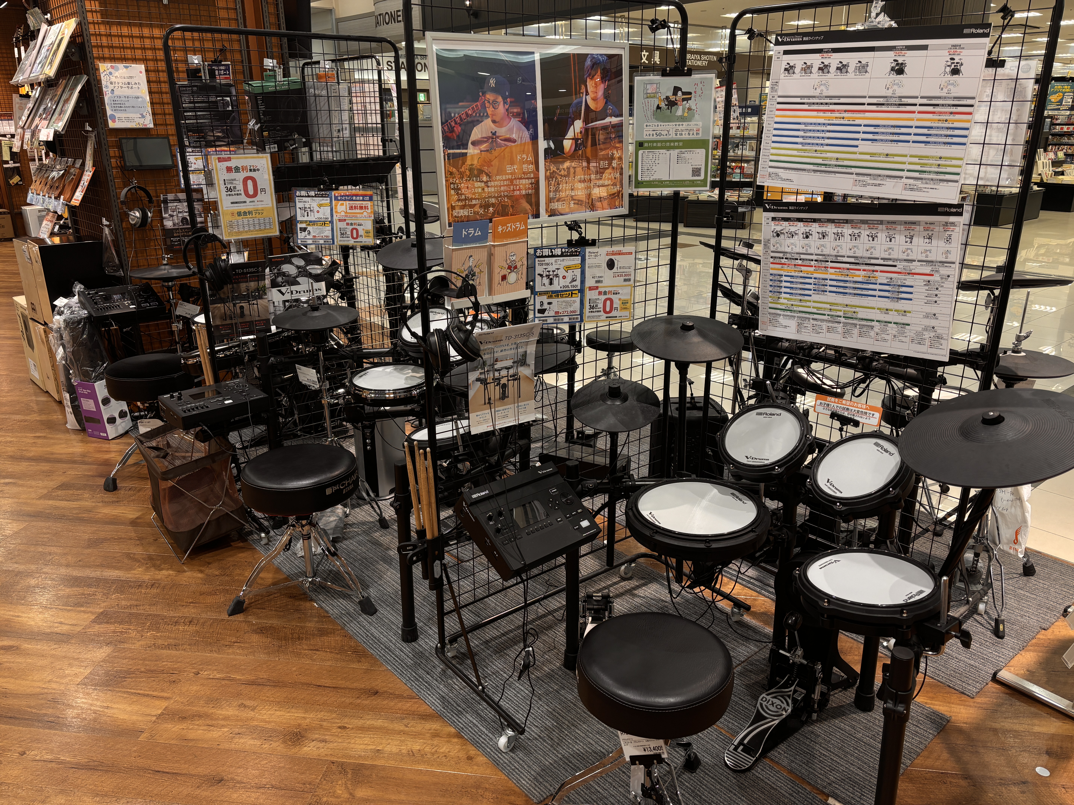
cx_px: 537
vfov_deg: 53.1
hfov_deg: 67.3
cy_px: 402
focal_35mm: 26
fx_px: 807
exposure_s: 1/120
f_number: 1.6
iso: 64
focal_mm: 5.96
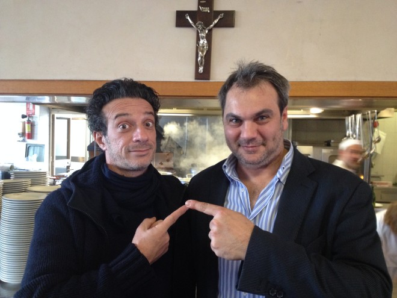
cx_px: 198
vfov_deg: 40.7
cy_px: 149
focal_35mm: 35
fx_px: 401
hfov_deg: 52.6
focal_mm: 4.28
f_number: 2.4
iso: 250
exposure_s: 1/20
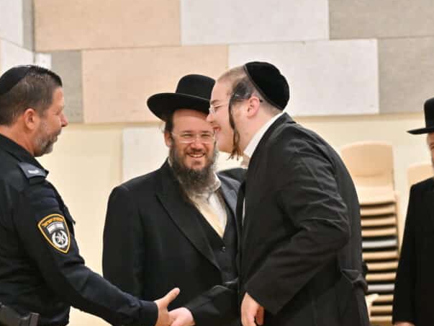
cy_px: 207
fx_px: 1454
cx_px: 179
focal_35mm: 116
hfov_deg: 17.0
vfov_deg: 12.8
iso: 1600
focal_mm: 71
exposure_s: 1/320
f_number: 4
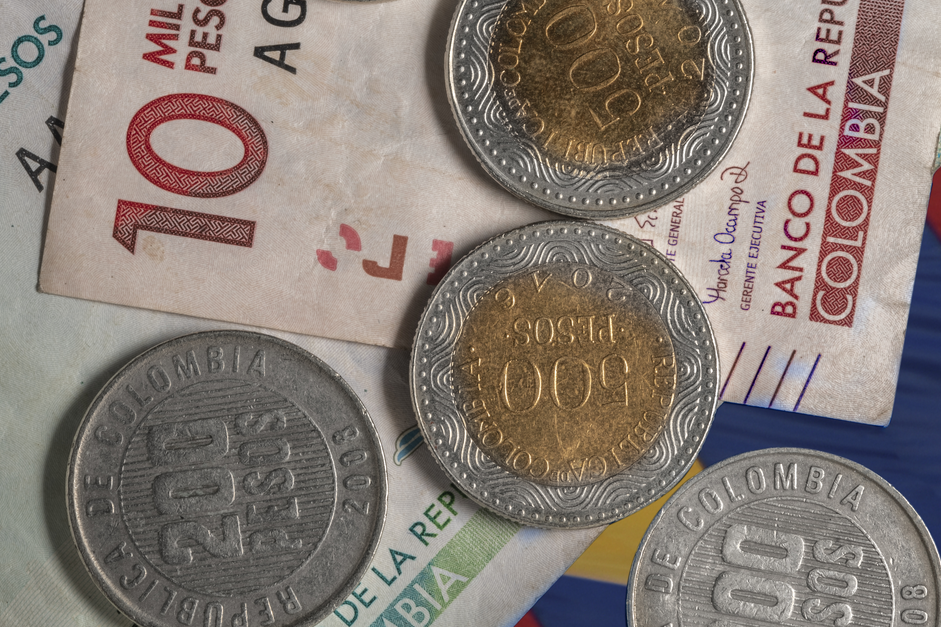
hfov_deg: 8.0
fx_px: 6691
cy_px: 237
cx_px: 288
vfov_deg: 5.4
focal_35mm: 256
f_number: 18
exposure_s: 1/80
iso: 50
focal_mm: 105
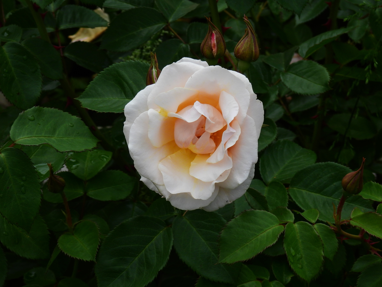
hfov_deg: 13.2
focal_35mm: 150
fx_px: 1655
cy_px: 144
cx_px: 191
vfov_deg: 9.9
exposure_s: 1/1250
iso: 100
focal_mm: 26.8
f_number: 4.5
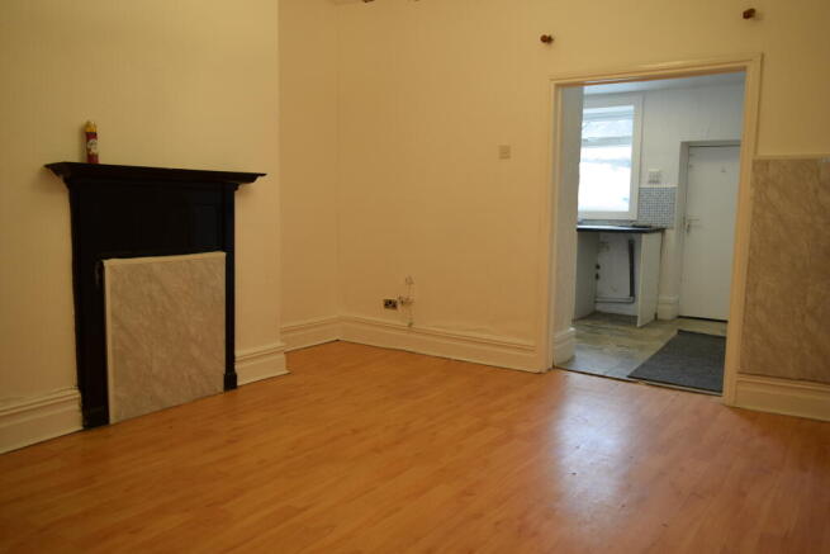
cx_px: 415
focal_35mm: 27
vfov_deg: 48.0
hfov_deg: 67.4
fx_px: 623
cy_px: 277
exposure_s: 1/100
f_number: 5
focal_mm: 18
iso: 400
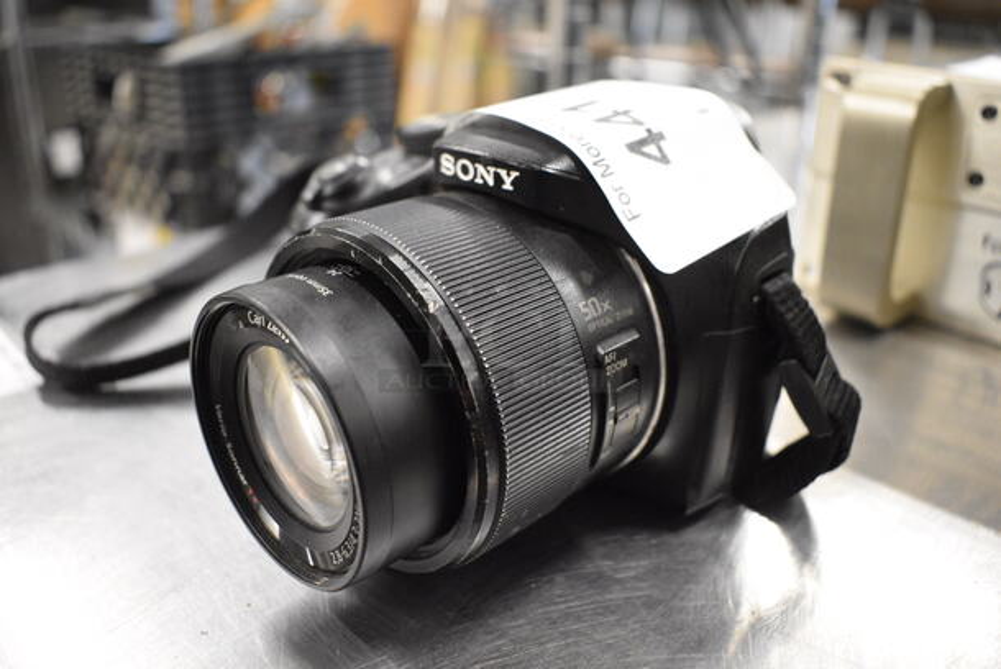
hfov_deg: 57.2
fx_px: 918
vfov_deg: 40.1
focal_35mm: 33
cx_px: 500
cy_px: 334
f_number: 4
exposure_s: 1/60
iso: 2800
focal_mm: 22
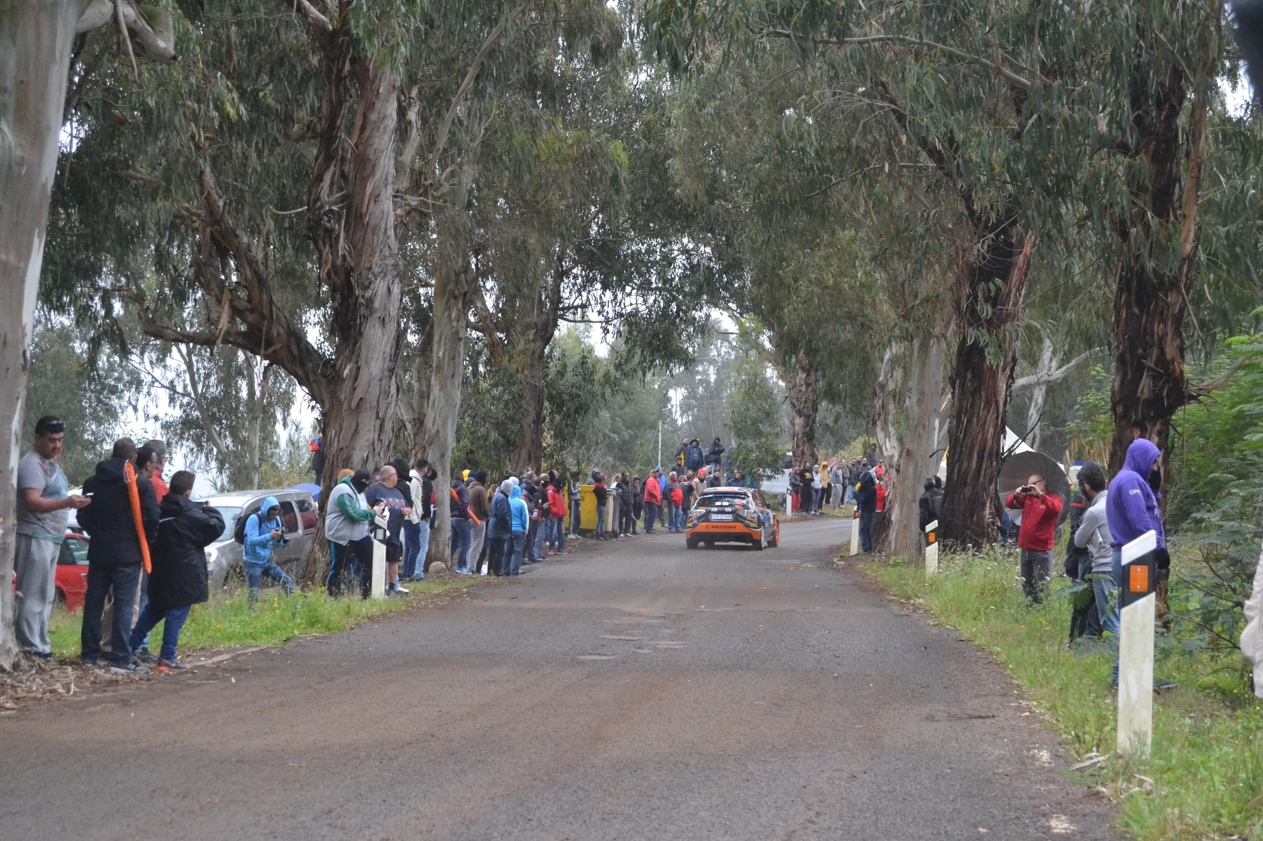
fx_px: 2929
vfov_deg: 16.4
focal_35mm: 84
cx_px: 639
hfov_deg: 24.3
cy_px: 417
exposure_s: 1/1000
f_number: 6.3
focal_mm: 55
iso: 3200
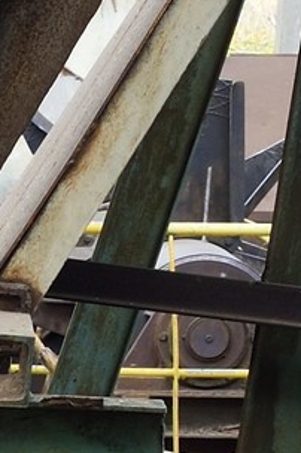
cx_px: -860
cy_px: 852
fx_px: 4977
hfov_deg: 3.3
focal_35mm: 396
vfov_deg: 5.1
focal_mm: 50
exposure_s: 1/50
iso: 200
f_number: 13
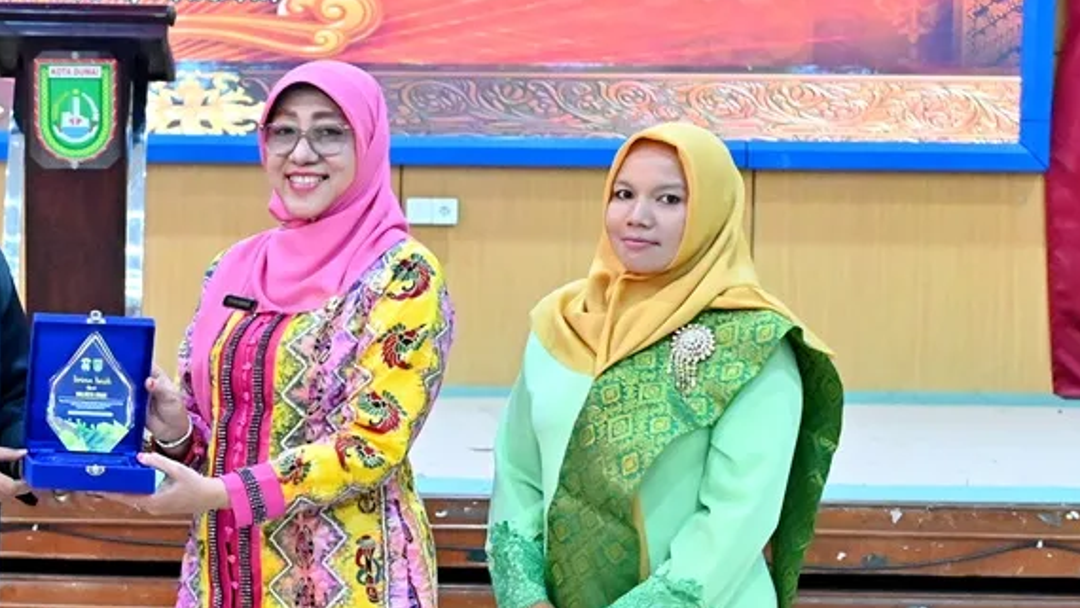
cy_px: 360
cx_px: 4
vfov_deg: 12.1
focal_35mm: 100
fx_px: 2865
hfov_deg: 20.7
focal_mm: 36
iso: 9000
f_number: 4
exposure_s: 1/125
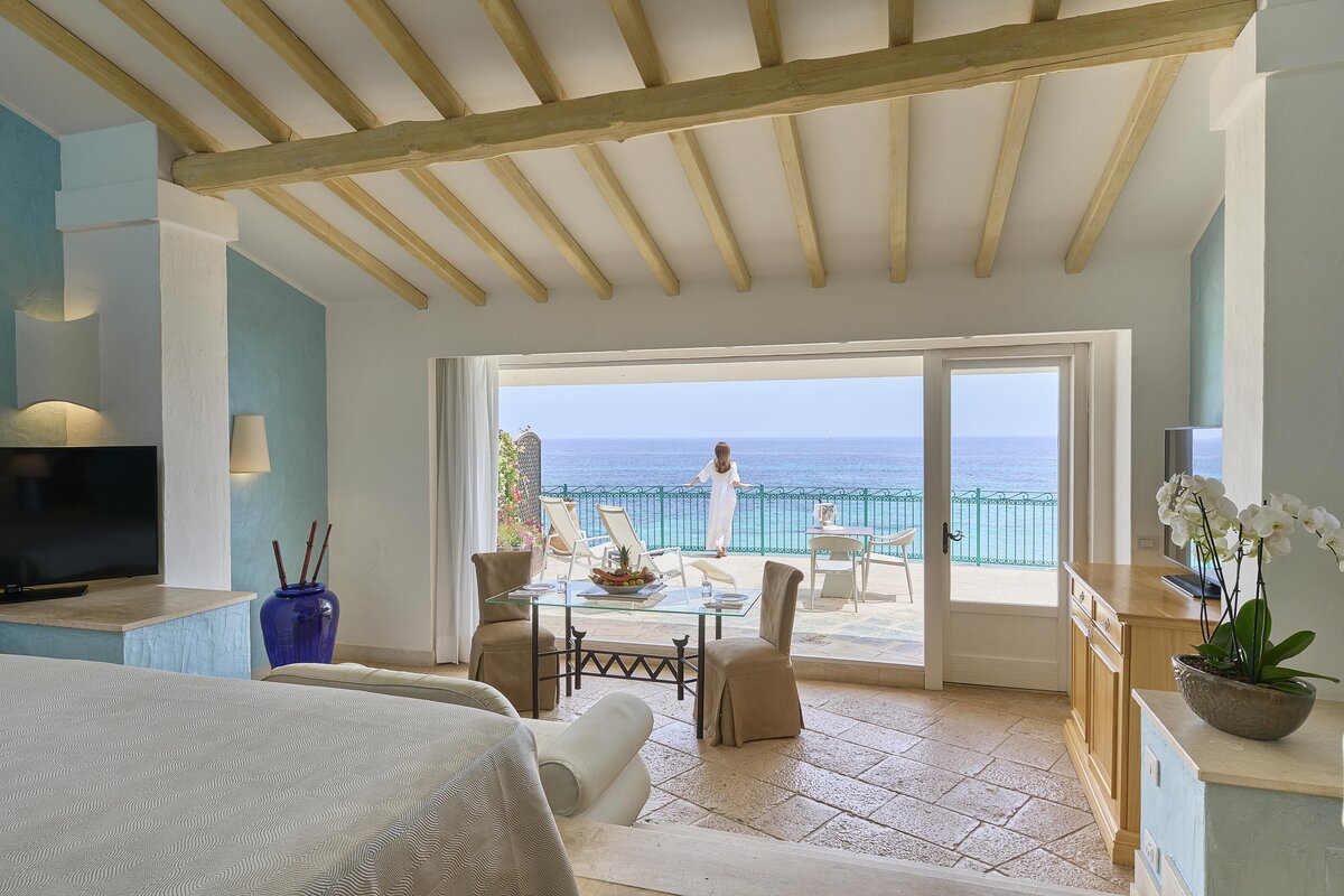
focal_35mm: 20
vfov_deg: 61.9
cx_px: 672
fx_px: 747
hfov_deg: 84.0
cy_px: 448
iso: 64
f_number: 9
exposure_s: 1/40
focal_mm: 20
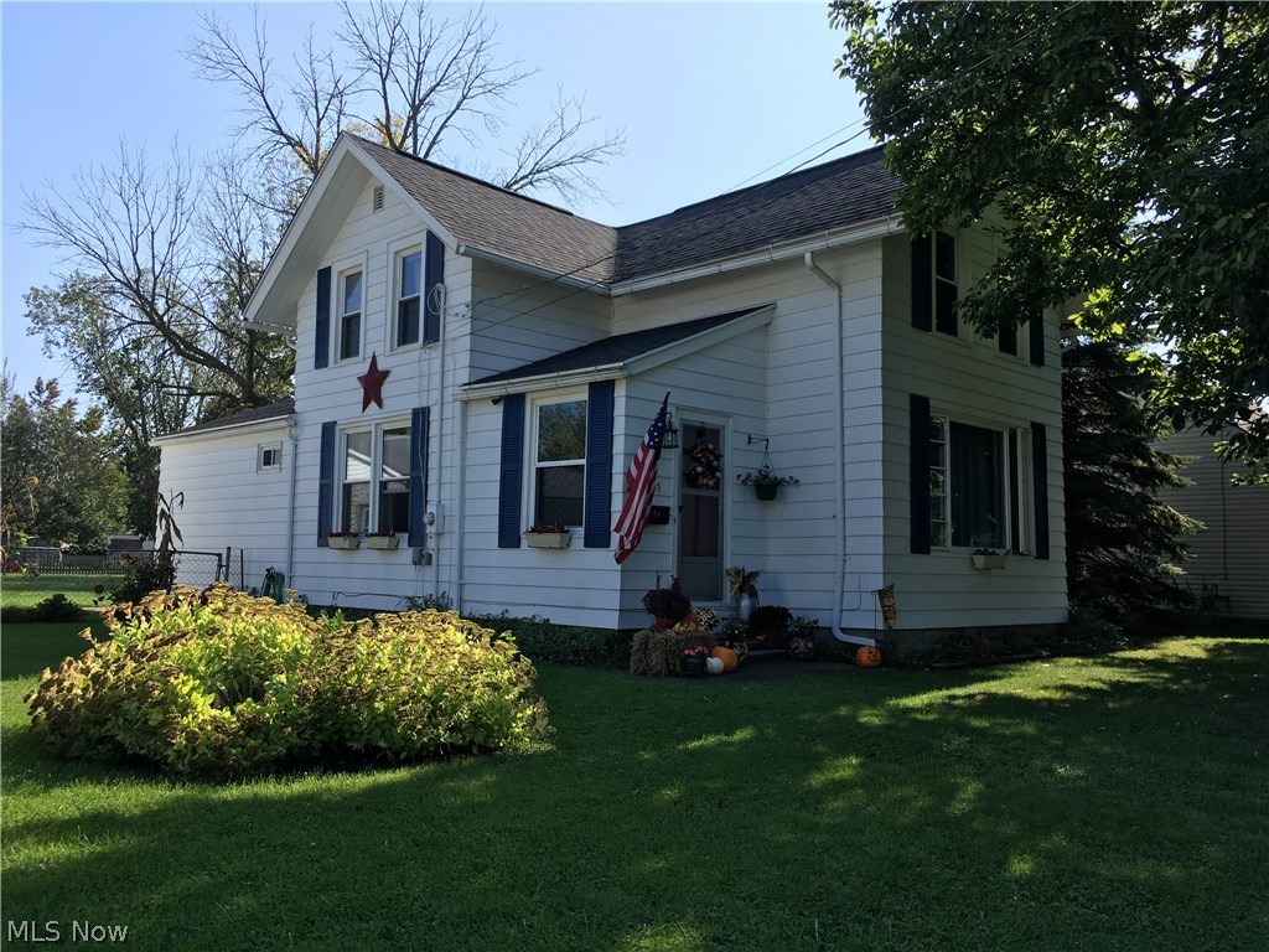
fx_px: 1063
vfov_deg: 48.2
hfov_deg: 61.7
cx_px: 634
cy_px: 476
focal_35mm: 29
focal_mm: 4.15
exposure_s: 1/938
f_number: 2.2
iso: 25
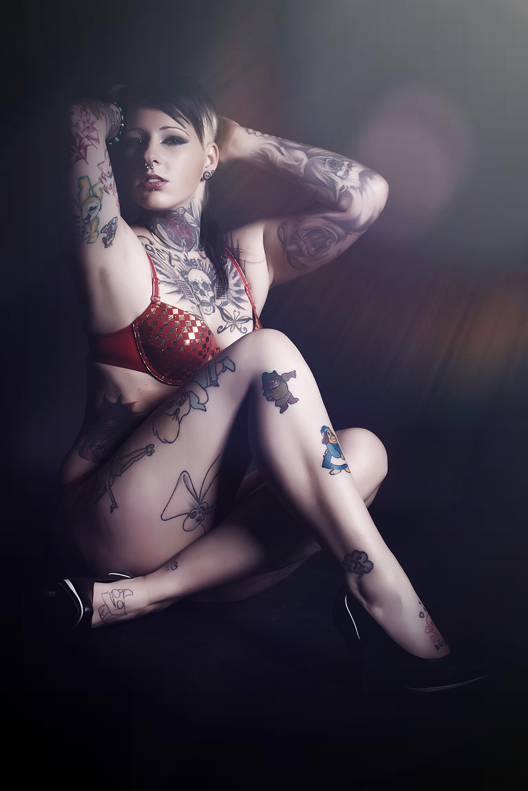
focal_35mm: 68
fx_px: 1485
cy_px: 396
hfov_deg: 20.2
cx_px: 264
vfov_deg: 29.9
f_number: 9
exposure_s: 1/200
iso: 100
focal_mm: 45
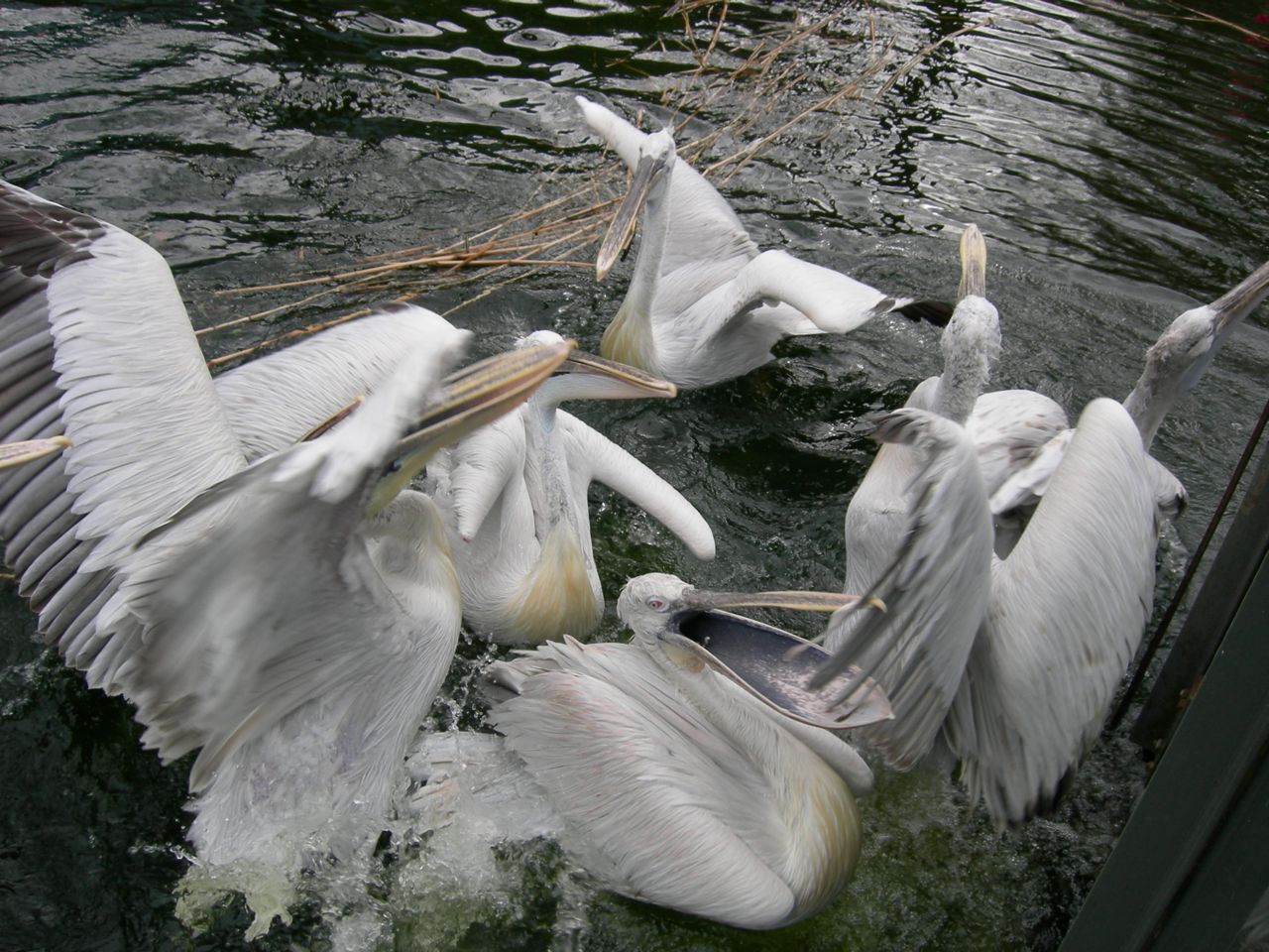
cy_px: 476
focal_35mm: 36
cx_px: 634
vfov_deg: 39.7
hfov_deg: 51.4
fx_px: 1320
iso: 64
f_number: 4.8
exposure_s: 1/178
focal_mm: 7.5
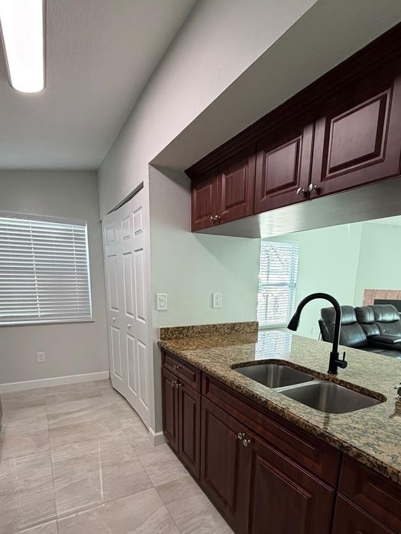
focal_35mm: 20
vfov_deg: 79.6
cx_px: 205
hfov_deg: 66.0
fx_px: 309
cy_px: 346
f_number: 2.2
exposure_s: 1/121
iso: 320
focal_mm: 2.22
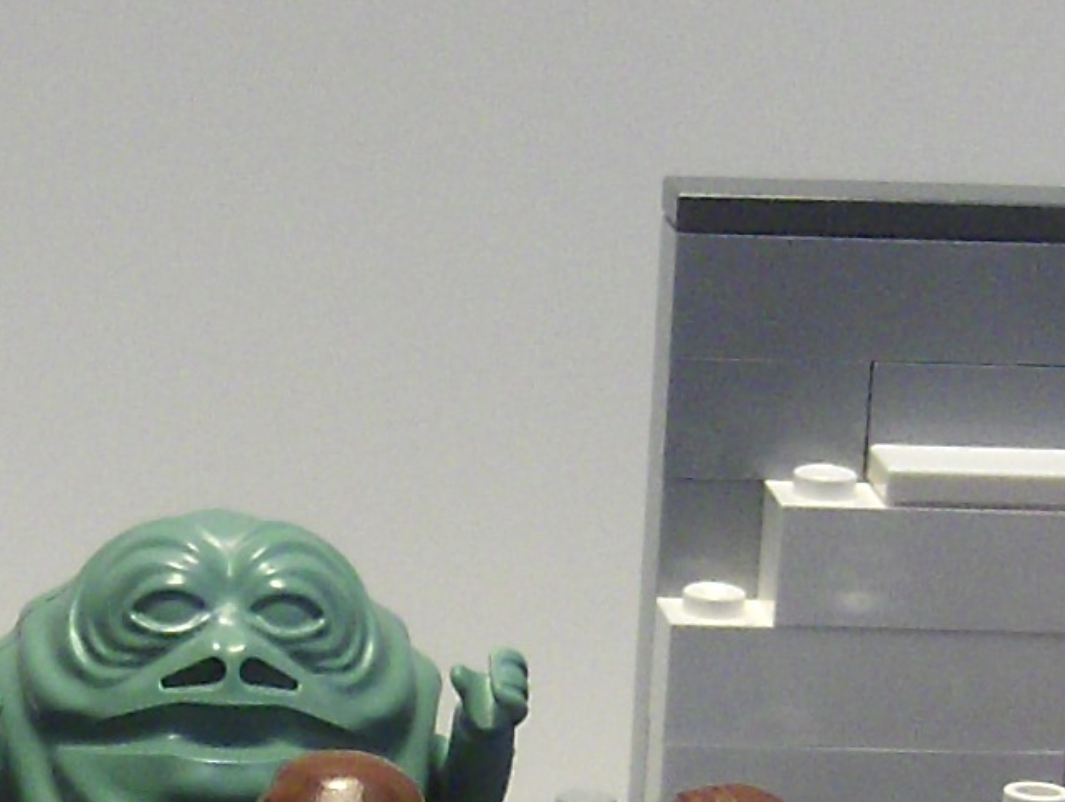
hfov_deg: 11.0
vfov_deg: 8.2
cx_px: 68
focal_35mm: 179
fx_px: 5515
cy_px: 1063
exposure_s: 1/36.5
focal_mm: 7.5
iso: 200
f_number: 2.8
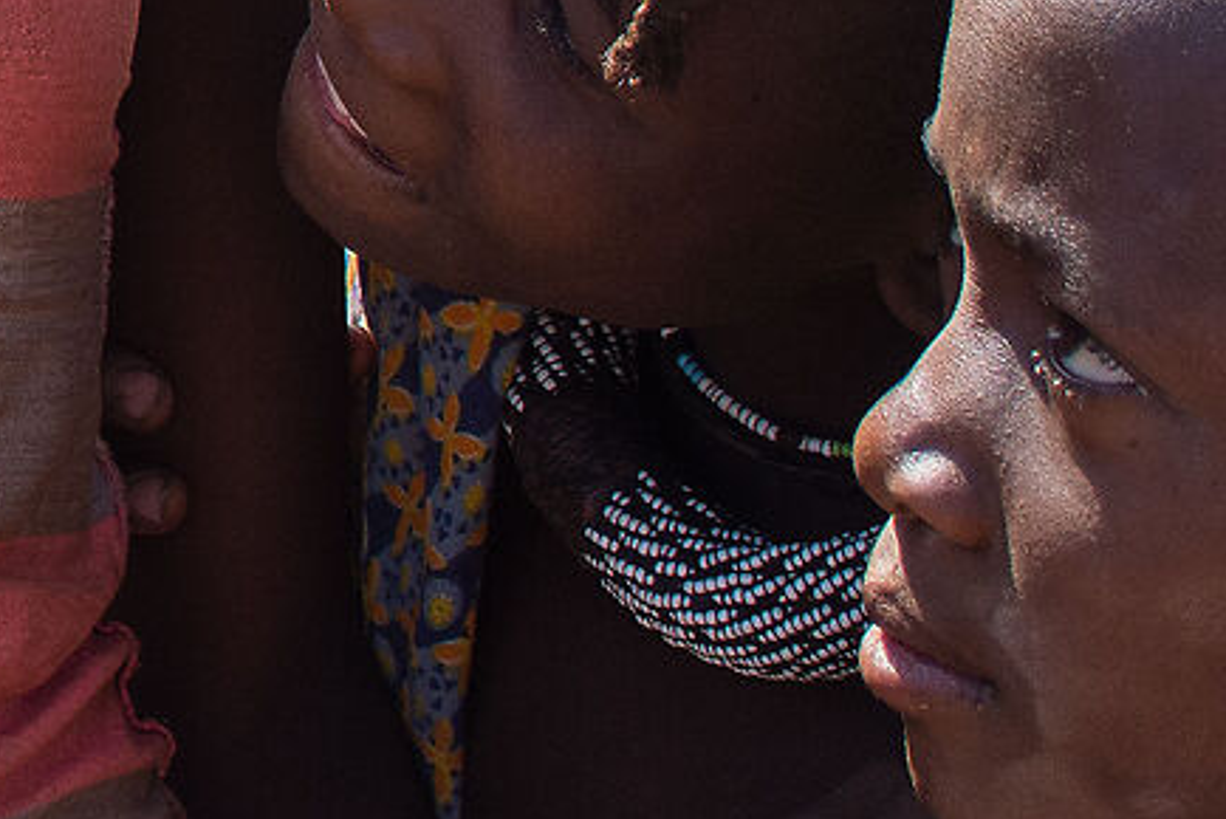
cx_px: -1034
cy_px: -712
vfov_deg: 6.0
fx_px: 7625
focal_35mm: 224
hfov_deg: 8.8
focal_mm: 27
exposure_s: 1/800
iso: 100
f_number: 4
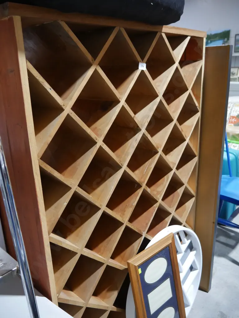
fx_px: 258
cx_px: 120
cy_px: 159
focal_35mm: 28
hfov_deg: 49.8
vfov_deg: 63.4
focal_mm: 14
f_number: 3.5
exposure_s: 1/60
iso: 640
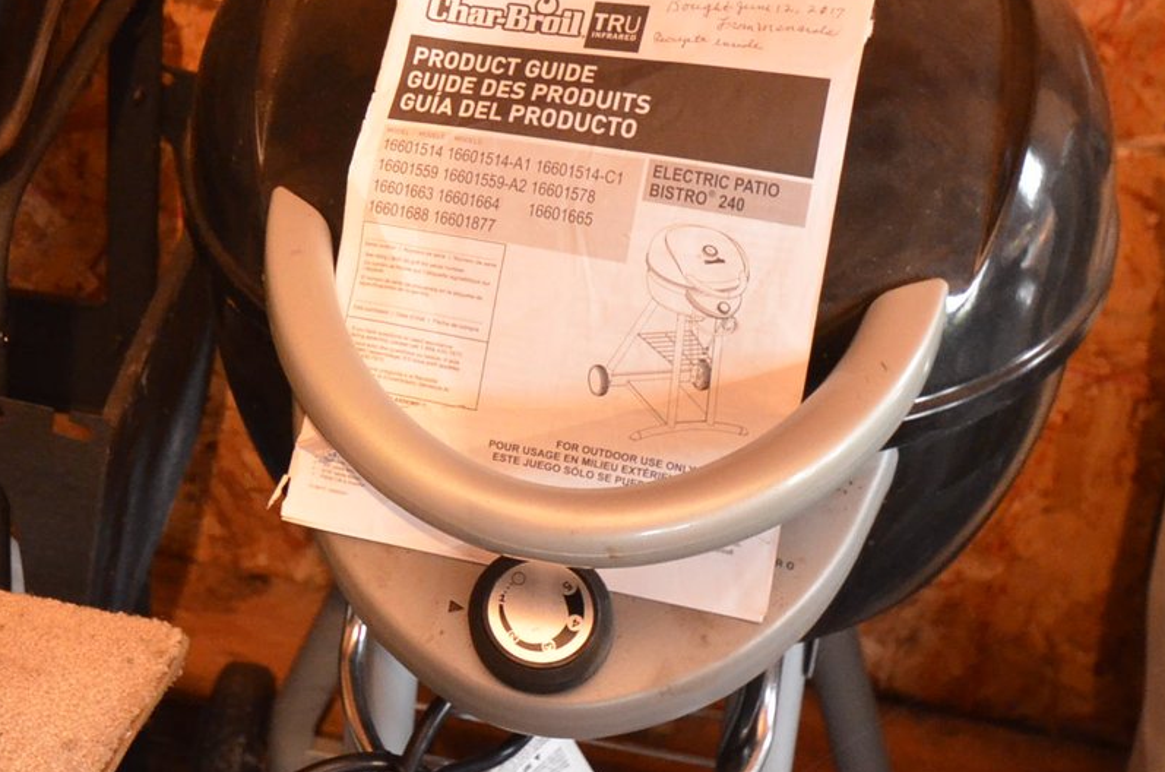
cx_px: 140
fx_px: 2293
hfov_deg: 27.6
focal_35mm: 71
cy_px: 88
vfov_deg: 18.8
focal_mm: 22
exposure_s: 1/60
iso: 2800
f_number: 4.5
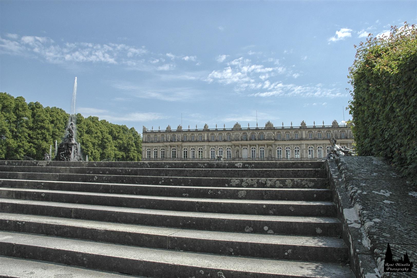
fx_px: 312
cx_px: 208
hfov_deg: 67.4
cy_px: 139
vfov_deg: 47.9
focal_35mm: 27
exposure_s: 1/400
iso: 200
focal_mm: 18
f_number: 10
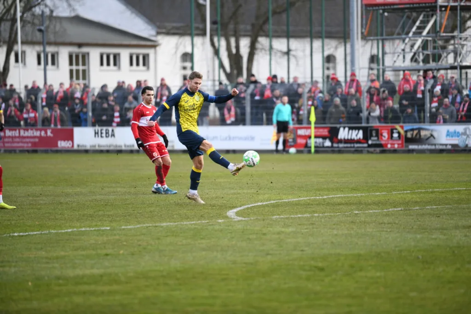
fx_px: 2616
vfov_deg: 6.9
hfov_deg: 10.3
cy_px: 157
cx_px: 236
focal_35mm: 200
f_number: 2.8
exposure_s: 1/2500
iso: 800
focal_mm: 200
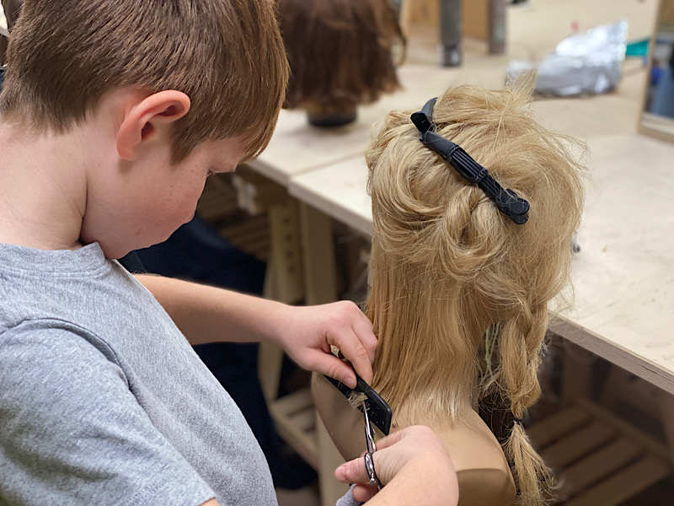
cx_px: 337
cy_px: 253
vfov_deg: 28.0
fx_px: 1012
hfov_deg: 36.8
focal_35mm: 52
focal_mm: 6
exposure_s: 1/50
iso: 160
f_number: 2
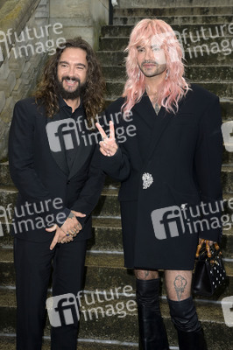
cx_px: 116
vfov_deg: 41.1
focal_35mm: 48
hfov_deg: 28.0
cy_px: 175
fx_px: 467
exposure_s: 1/250
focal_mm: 48
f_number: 7.1
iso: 640
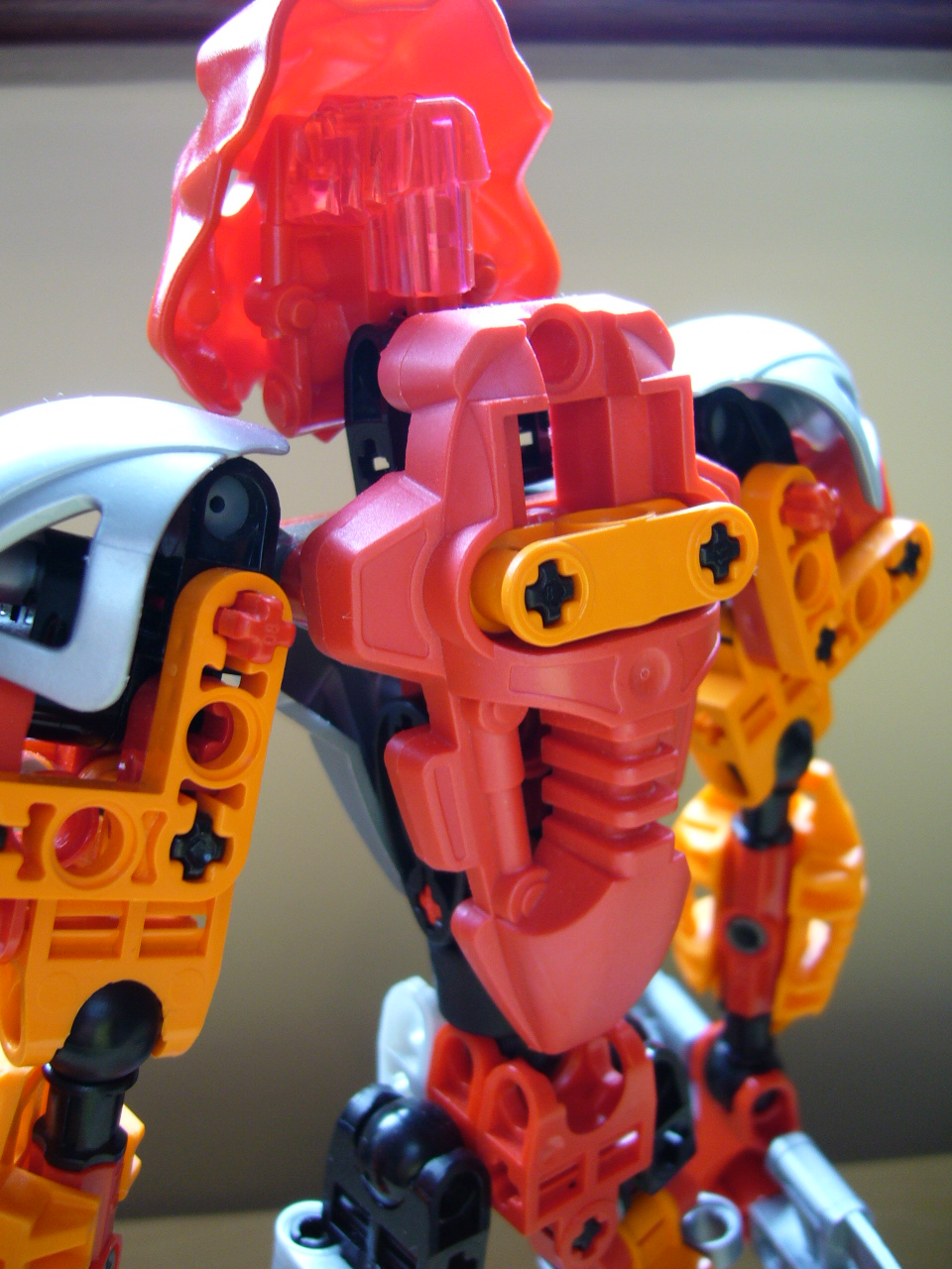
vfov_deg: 52.6
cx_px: 476
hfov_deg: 40.7
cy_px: 634
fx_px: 1283
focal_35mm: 35
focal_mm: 5.8
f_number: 2.8
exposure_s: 1/25
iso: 100
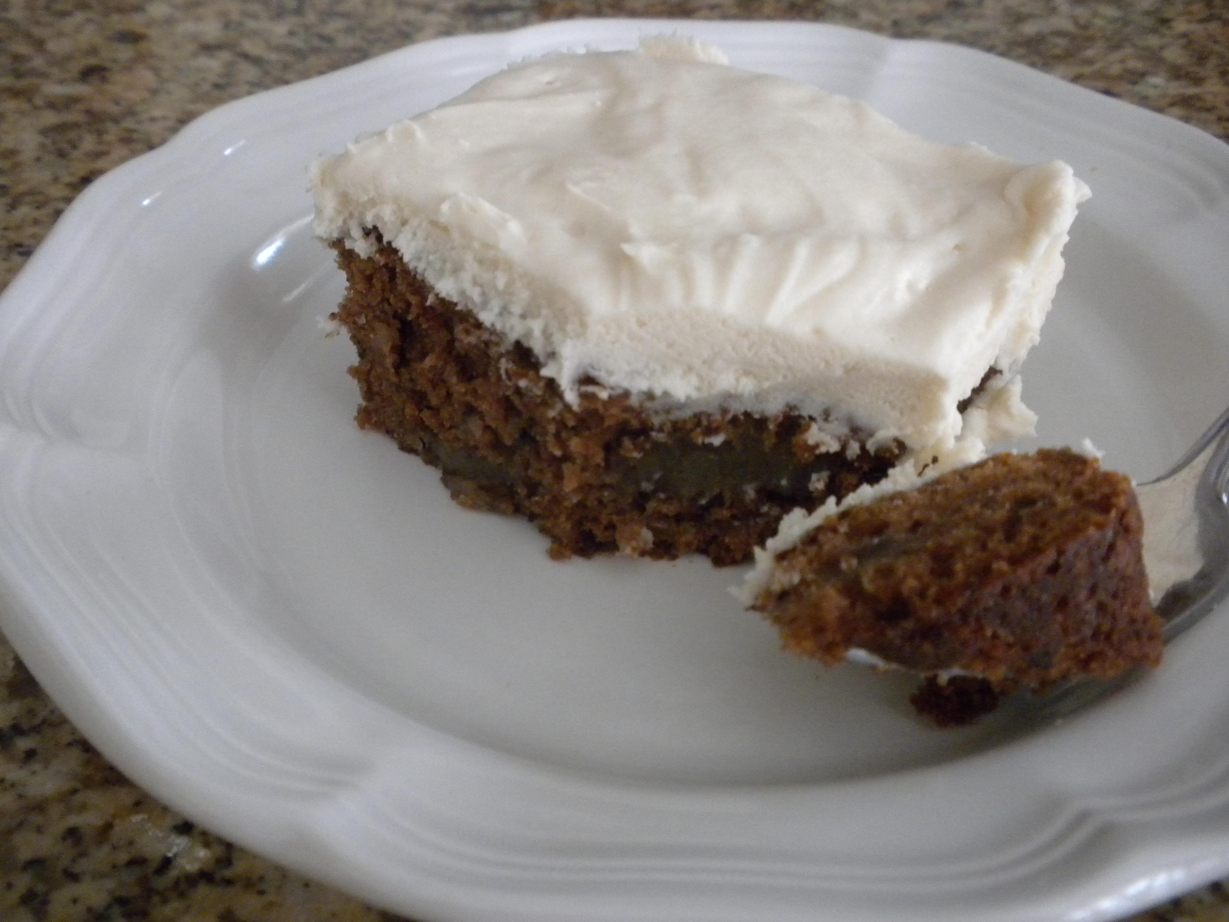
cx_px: 614
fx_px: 1314
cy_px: 461
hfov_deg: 50.1
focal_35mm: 37
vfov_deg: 38.7
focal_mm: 6.6
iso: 400
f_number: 3.5
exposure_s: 1/56.6
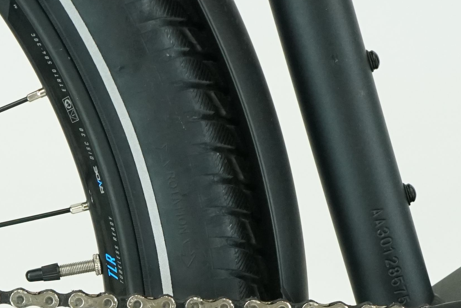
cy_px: 463
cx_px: 73
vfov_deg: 9.4
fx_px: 1818
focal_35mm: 142
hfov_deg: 14.3
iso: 2500
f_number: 6.3
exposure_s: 1/200
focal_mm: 39
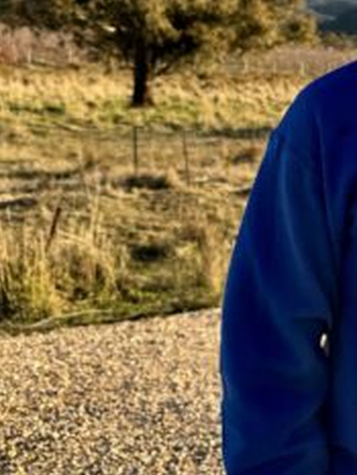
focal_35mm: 70
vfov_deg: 26.7
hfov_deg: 19.2
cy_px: 39
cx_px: 488
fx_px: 962
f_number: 1.78
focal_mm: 6.76
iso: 80
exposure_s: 1/1923
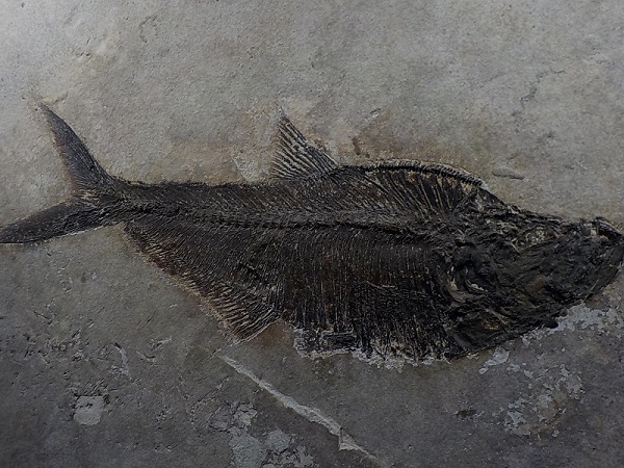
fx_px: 541
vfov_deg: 46.8
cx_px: 312
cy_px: 234
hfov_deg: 60.0
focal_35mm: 30
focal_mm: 4.1
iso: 125
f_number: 3.3
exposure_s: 1/40
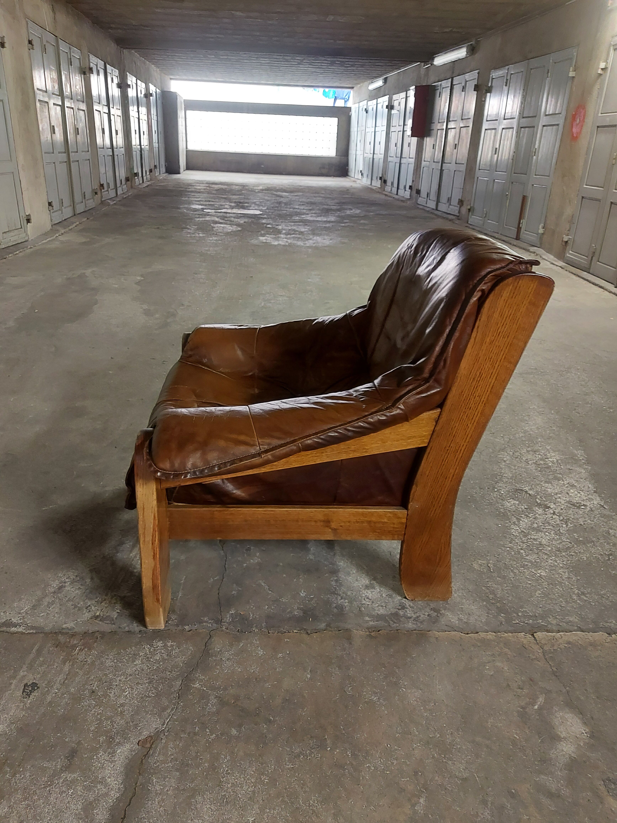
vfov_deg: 71.6
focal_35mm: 24
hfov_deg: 56.8
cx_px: 308
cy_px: 412
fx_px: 570
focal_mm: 5.23
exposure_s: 1/25
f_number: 1.8
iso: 400
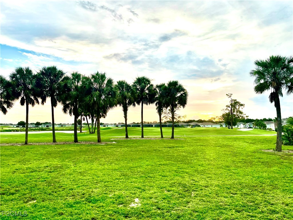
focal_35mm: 26
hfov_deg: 67.3
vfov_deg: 53.1
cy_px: 110
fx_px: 220
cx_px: 146
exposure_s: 1/569
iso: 50
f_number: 1.6
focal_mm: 5.1
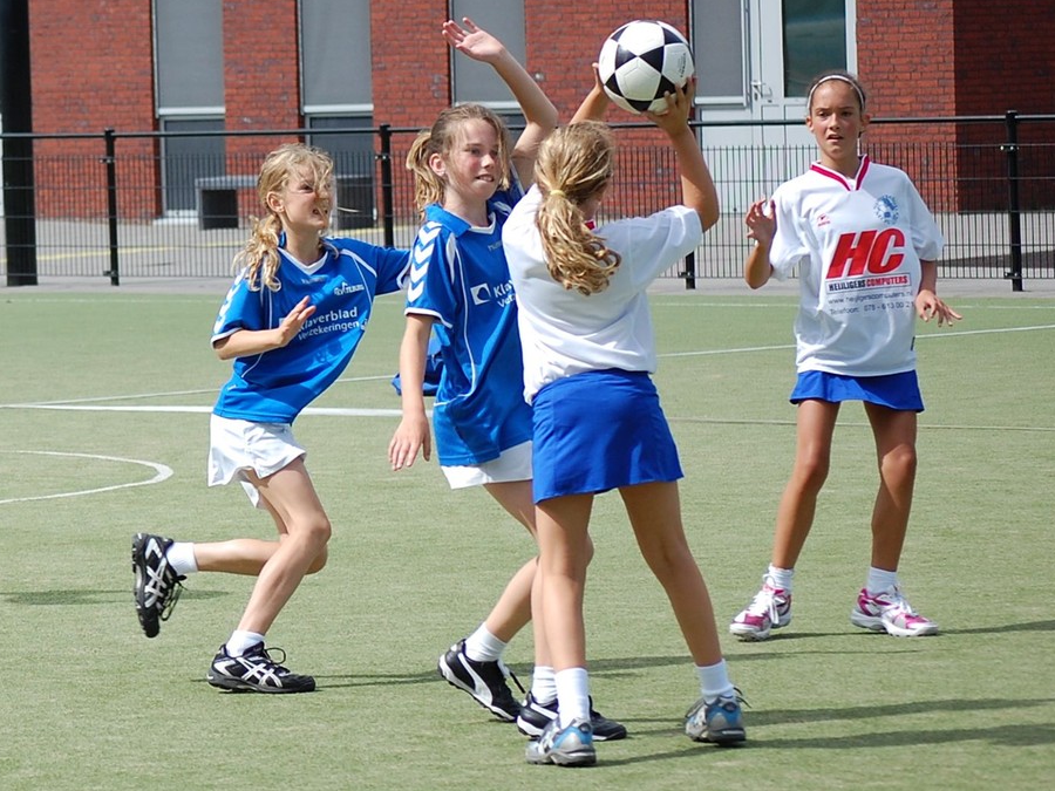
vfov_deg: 12.6
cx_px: 469
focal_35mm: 118
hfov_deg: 16.7
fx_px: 3596
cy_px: 394
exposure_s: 1/1000
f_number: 4.2
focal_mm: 72
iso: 200
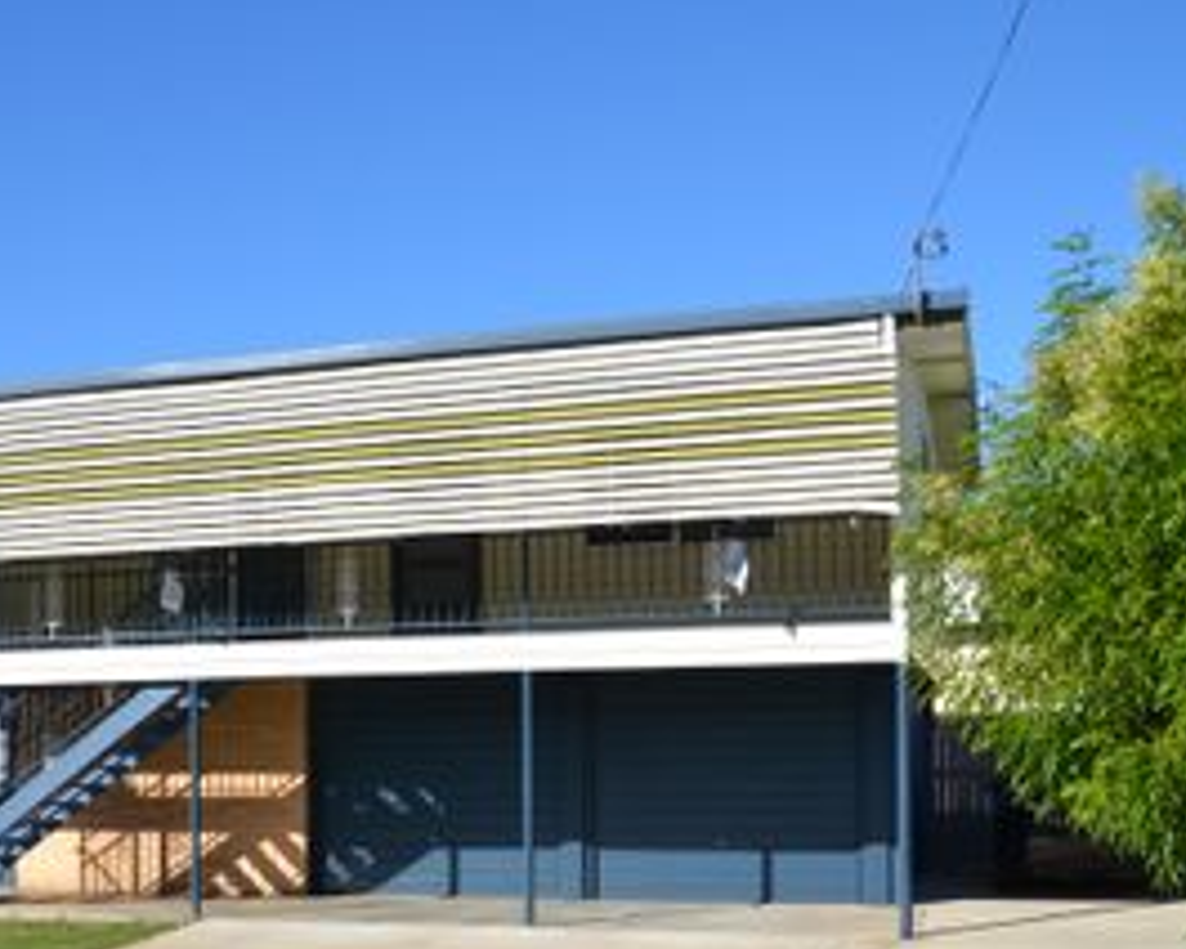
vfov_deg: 29.9
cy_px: 674
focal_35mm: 50
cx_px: 295
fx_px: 1755
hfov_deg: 36.5
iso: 100
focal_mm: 20
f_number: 8
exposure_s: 1/250
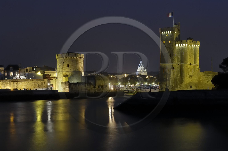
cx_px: 114
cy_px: 76
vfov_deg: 25.7
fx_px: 332
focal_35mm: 52
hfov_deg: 37.9
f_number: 6.3
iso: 100
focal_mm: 35
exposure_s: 6
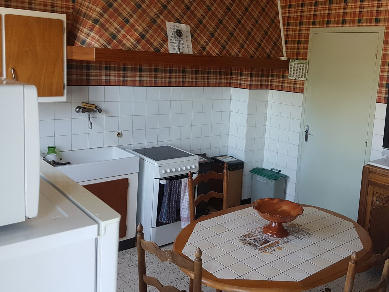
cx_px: 219
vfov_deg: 41.5
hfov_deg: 53.8
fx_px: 382
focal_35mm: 34
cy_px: 110
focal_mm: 4.2
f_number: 1.7
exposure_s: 1/50
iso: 100
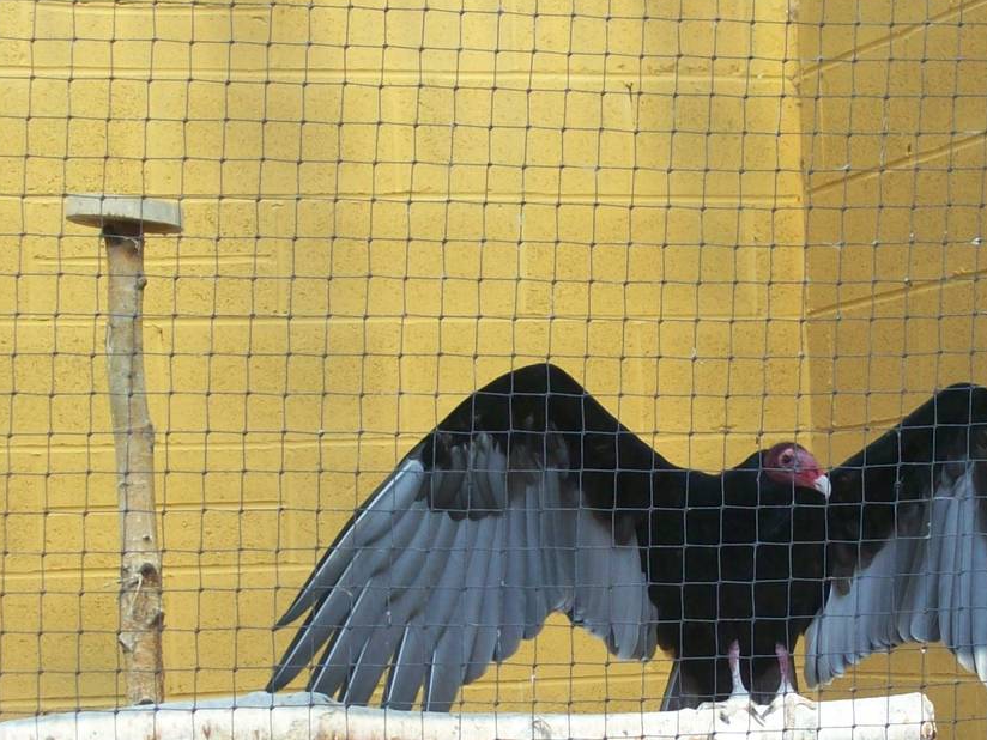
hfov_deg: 14.4
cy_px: 568
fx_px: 3878
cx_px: 775
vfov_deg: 10.9
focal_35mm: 136
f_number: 3.8
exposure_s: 1/474
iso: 80
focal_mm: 11.6
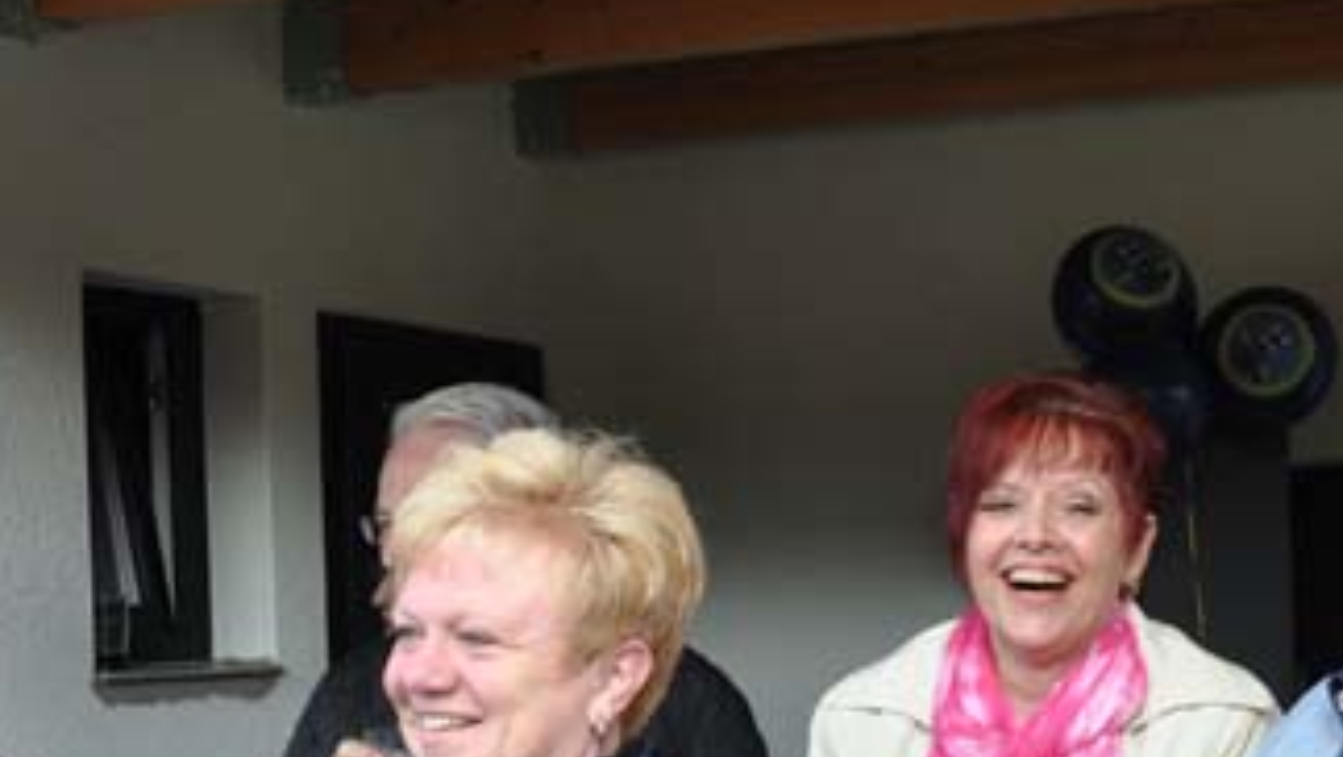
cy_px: 722
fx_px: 2494
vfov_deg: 16.9
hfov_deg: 28.9
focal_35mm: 70
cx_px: 1214
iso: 400
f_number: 5
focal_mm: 18
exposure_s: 1/100
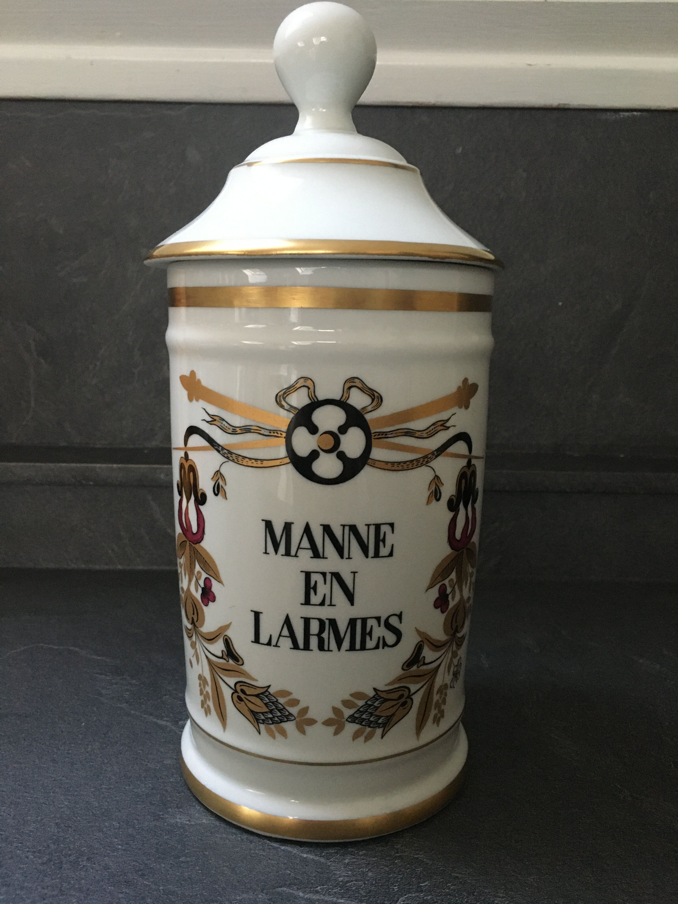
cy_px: 452
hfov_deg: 48.2
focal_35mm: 29
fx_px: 757
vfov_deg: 61.7
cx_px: 339
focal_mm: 4.15
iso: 250
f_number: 2.2
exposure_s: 1/17
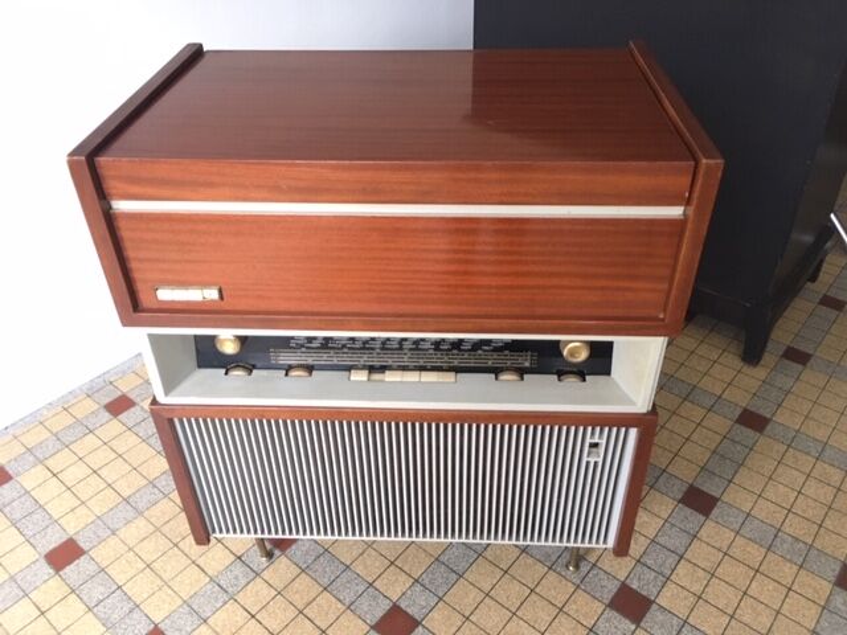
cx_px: 424
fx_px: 710
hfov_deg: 61.7
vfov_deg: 48.2
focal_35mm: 29
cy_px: 318
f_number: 2.2
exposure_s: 1/33
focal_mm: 4.15
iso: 200
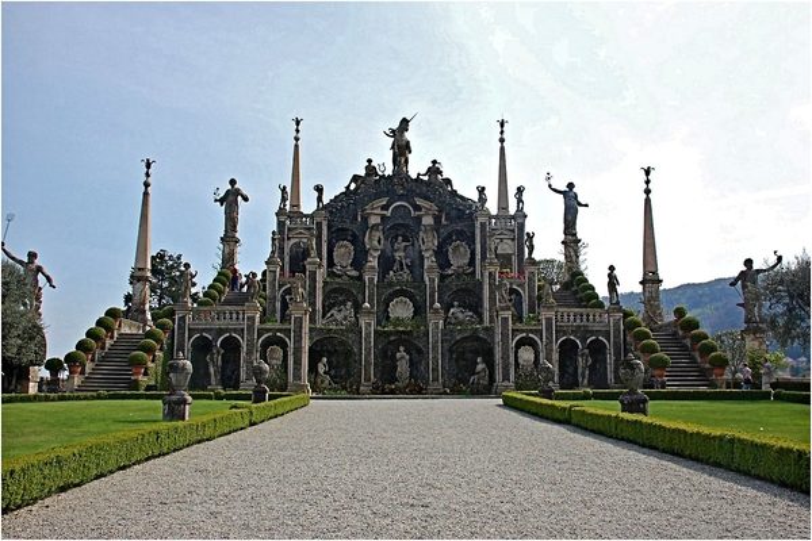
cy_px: 270
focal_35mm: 33
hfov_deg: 57.2
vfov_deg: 40.0
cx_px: 406
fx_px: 744
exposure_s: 1/320
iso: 200
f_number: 9
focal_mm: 22
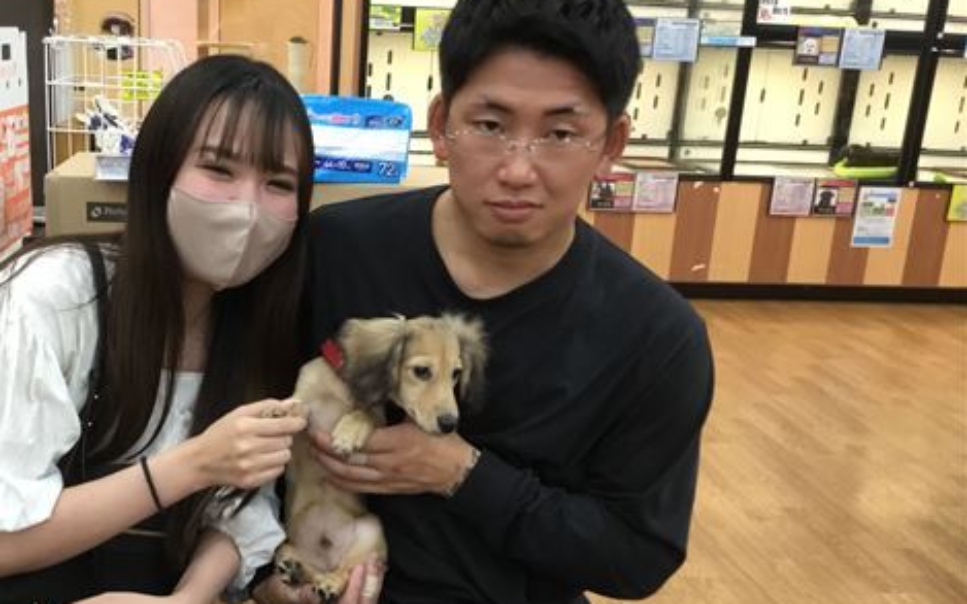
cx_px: 351
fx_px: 1107
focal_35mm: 42
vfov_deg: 30.4
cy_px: 369
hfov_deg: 46.7
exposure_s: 1/30
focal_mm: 3.3
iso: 100
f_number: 2.4
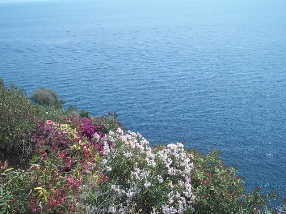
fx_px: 297
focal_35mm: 36
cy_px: 107
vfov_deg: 39.6
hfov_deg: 51.4
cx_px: 143
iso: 80
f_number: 8
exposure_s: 1/160
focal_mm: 6.5
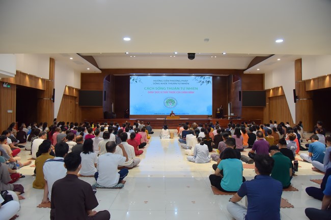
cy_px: 110
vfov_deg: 53.1
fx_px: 221
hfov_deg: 73.8
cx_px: 166
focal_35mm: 24
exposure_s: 1/125
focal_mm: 24
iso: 1250
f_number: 5.6
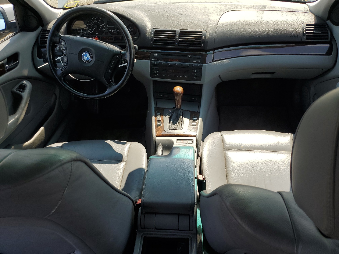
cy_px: 127
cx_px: 170
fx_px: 255
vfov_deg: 53.1
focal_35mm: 26
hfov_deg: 67.3
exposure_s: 1/1111
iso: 50
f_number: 1.5
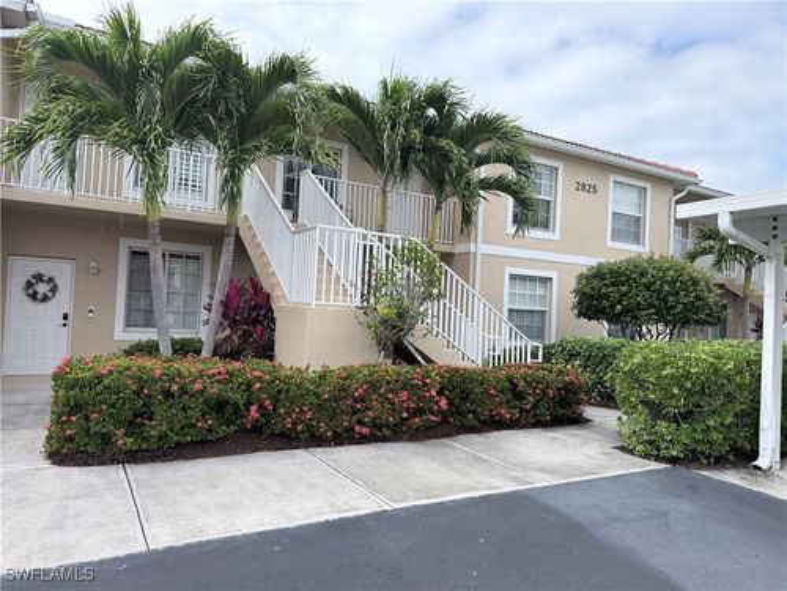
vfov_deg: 56.8
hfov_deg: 71.6
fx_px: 546
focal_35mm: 24
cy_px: 296
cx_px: 394
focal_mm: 6.76
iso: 100
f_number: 1.78
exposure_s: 1/2232
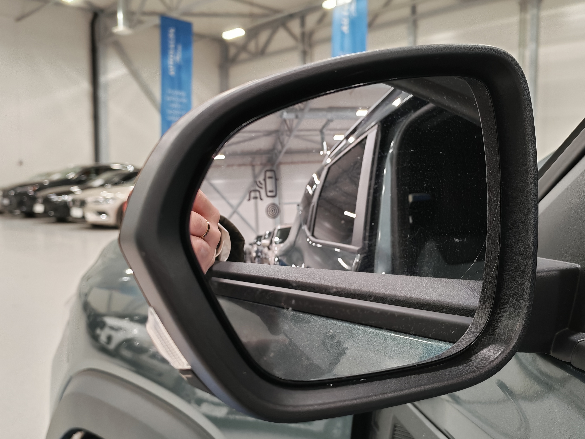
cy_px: 220
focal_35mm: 33
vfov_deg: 42.9
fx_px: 558
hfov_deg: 55.4
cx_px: 292
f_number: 1.9
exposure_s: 1/100
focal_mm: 6.12
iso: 800
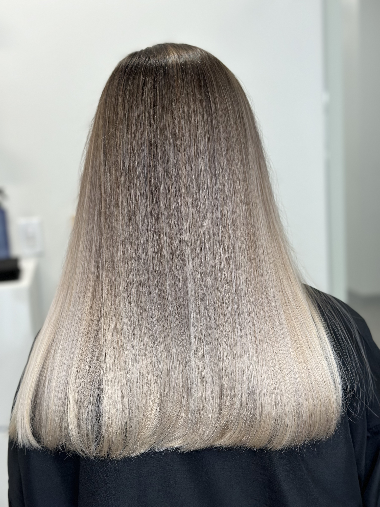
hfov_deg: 30.3
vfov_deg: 39.7
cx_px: 190
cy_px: 254
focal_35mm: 48
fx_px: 703
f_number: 1.78
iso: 80
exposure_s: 1/100
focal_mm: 6.86
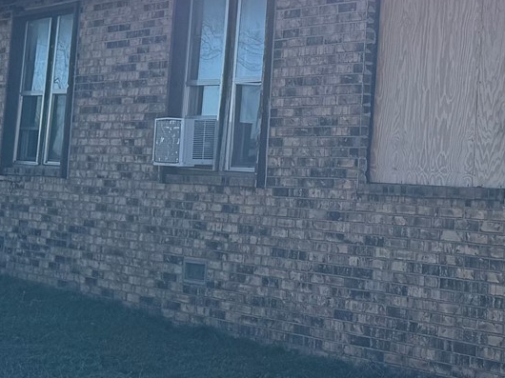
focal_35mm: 87
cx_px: 606
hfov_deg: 21.0
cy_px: 50
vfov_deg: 16.8
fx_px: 1269
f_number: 1.78
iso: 80
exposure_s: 1/6410
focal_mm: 6.76
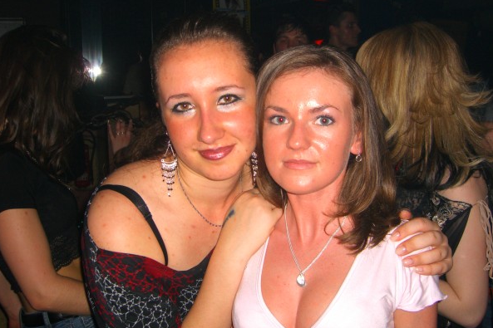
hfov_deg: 48.5
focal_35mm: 40
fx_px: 548
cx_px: 246
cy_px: 144
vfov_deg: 33.3
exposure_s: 1/60
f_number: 2.8
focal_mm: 7.9
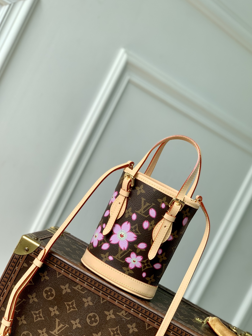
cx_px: 137
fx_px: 563
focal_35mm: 58
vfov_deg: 33.2
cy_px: 187
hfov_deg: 25.2
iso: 16
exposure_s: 1/225
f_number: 2.4
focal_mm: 6
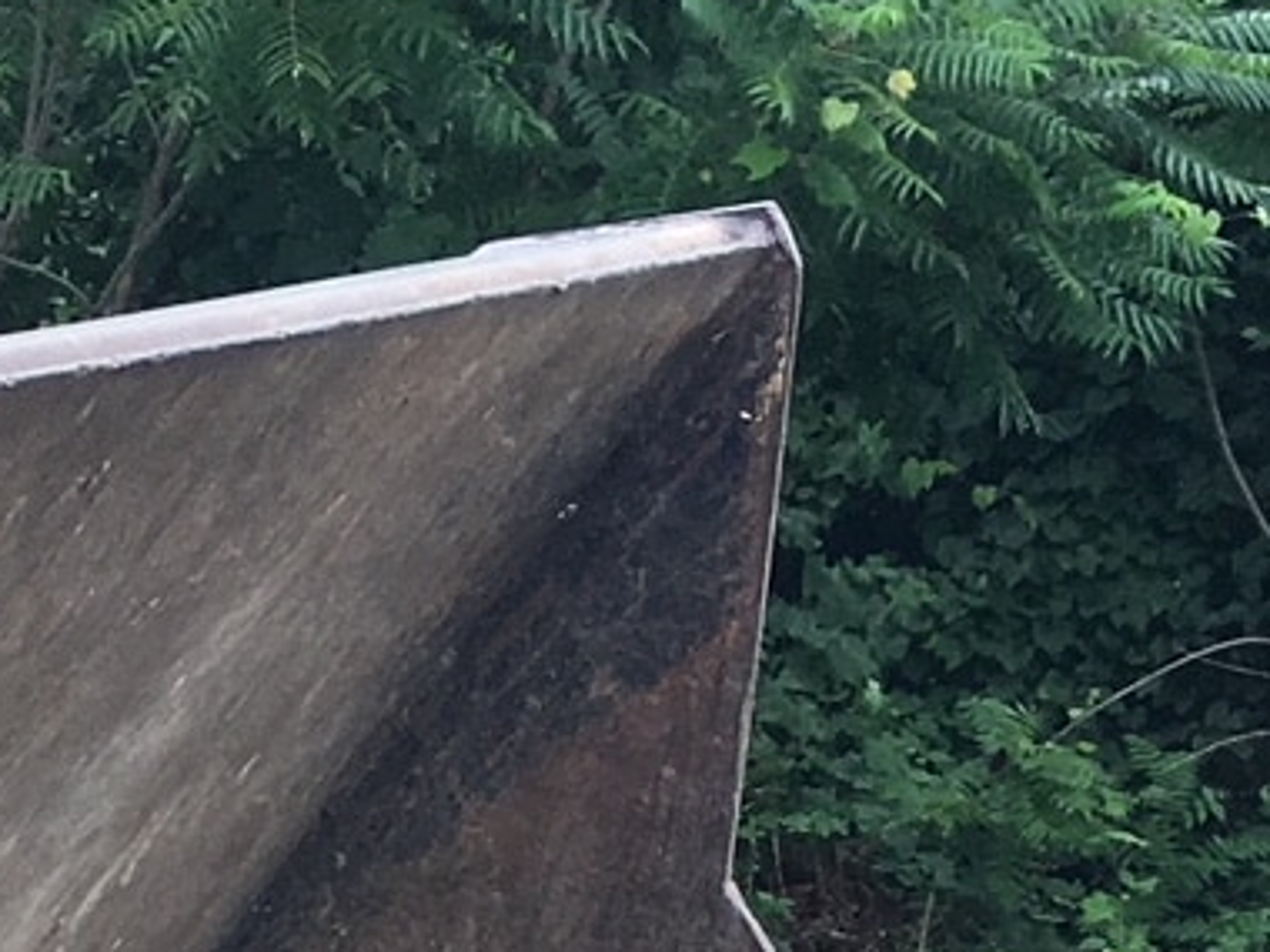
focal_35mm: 154
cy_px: 2215
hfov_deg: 12.0
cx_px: -902
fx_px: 5650
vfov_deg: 8.8
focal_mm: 4.15
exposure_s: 1/354
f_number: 2.2
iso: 25
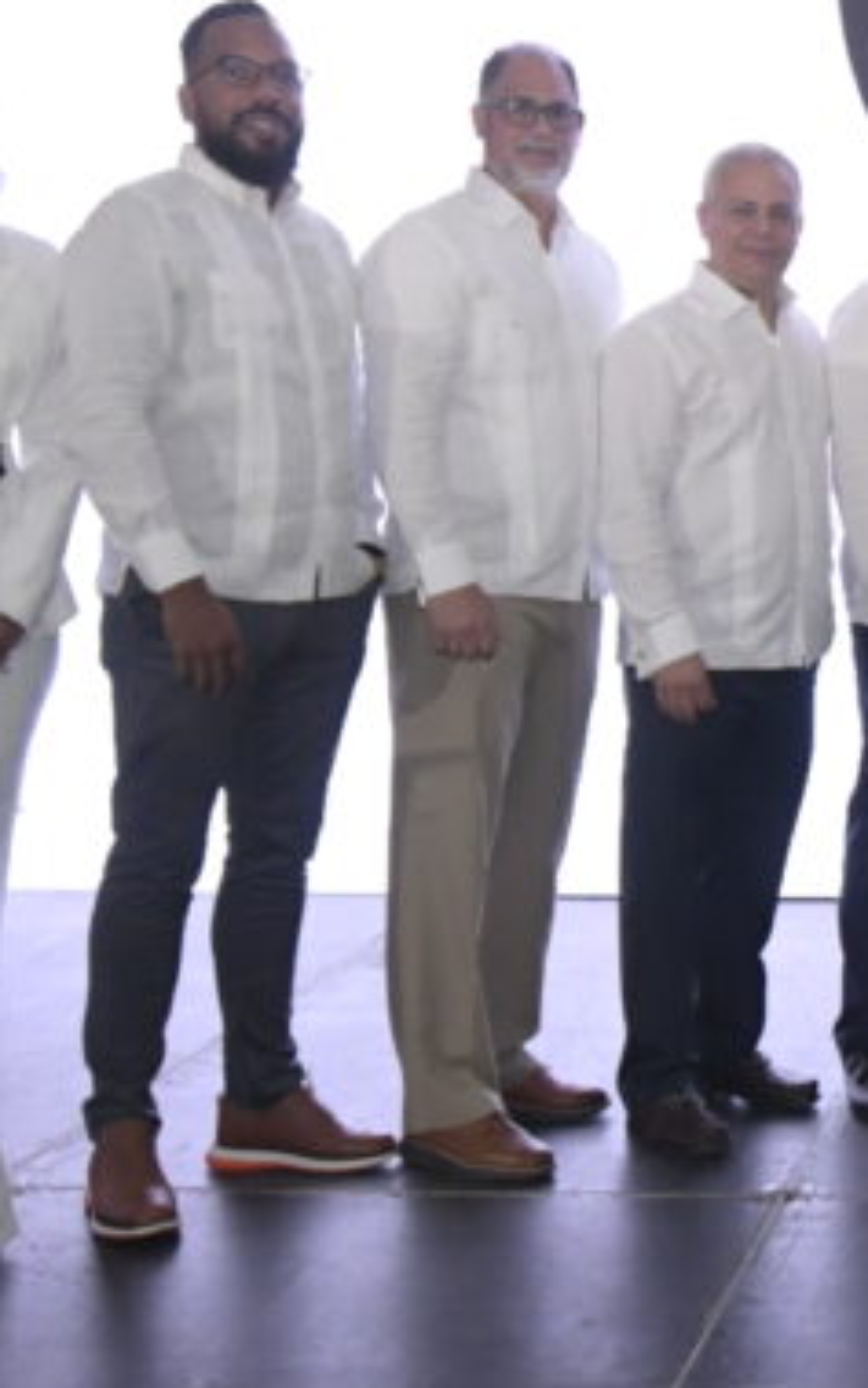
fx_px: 2497
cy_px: 487
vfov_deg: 30.9
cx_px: 1377
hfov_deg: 17.4
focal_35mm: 66
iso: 1600
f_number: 5.6
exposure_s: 1/125
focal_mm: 14
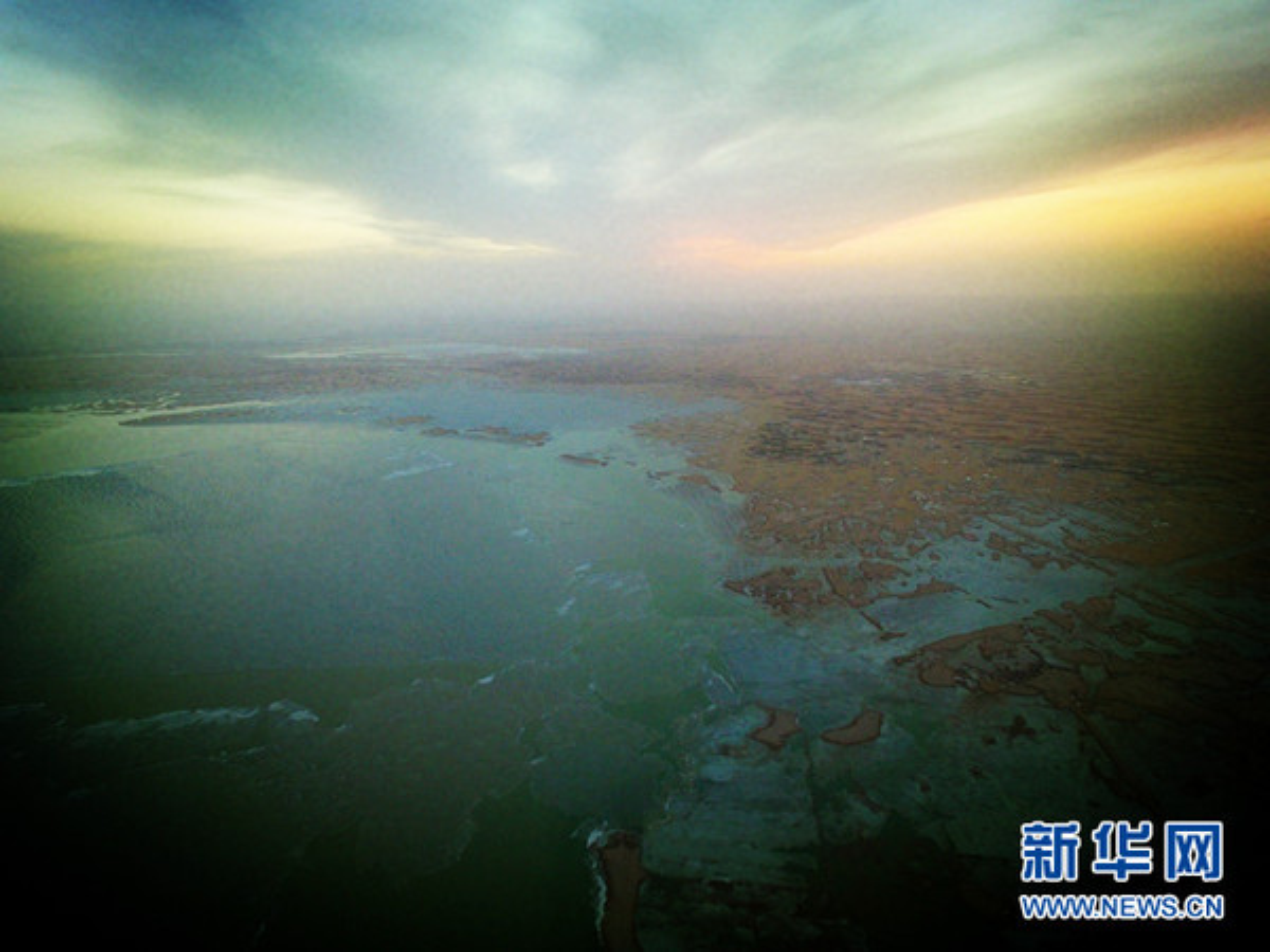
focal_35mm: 20
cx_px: 635
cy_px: 476
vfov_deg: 66.0
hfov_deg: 81.7
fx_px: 734
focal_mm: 3.61
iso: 186
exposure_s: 1/30
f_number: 2.8
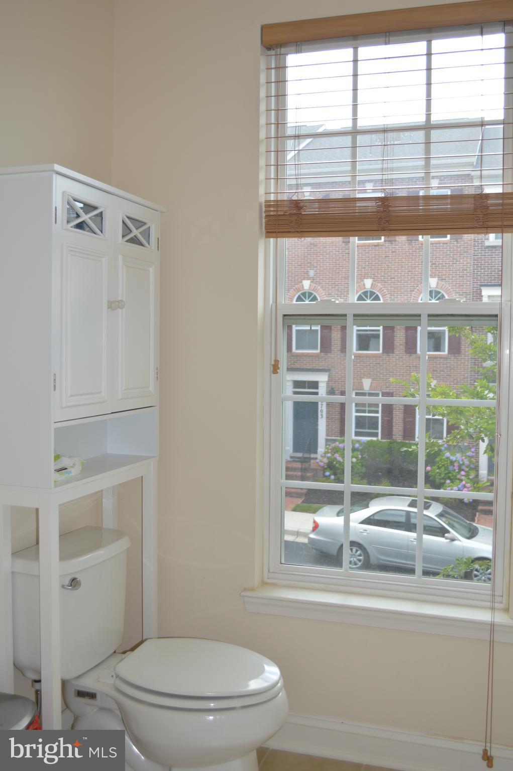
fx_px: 771
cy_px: 386
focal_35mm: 36
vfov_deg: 53.2
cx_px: 256
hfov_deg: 36.8
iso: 160
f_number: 4
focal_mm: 24
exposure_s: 1/125
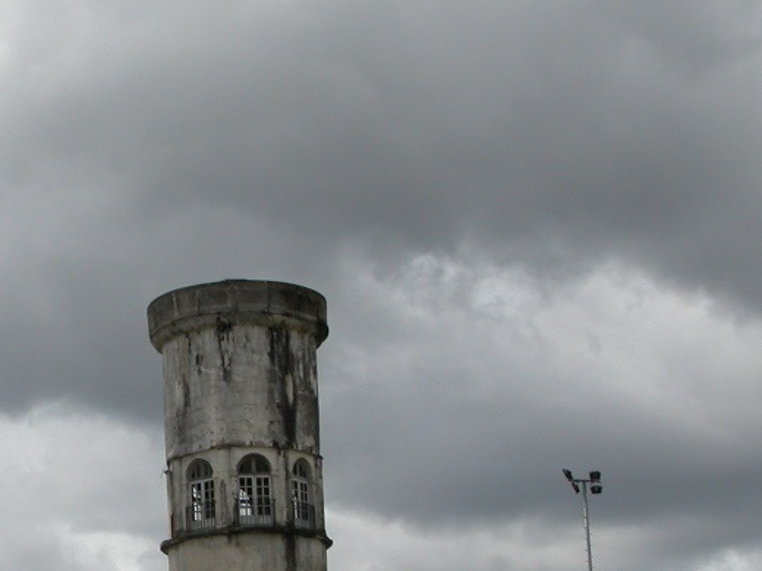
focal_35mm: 96
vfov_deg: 15.3
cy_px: 442
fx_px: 2113
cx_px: 28
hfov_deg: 19.9
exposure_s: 1/506
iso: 100
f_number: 7.2
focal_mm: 10
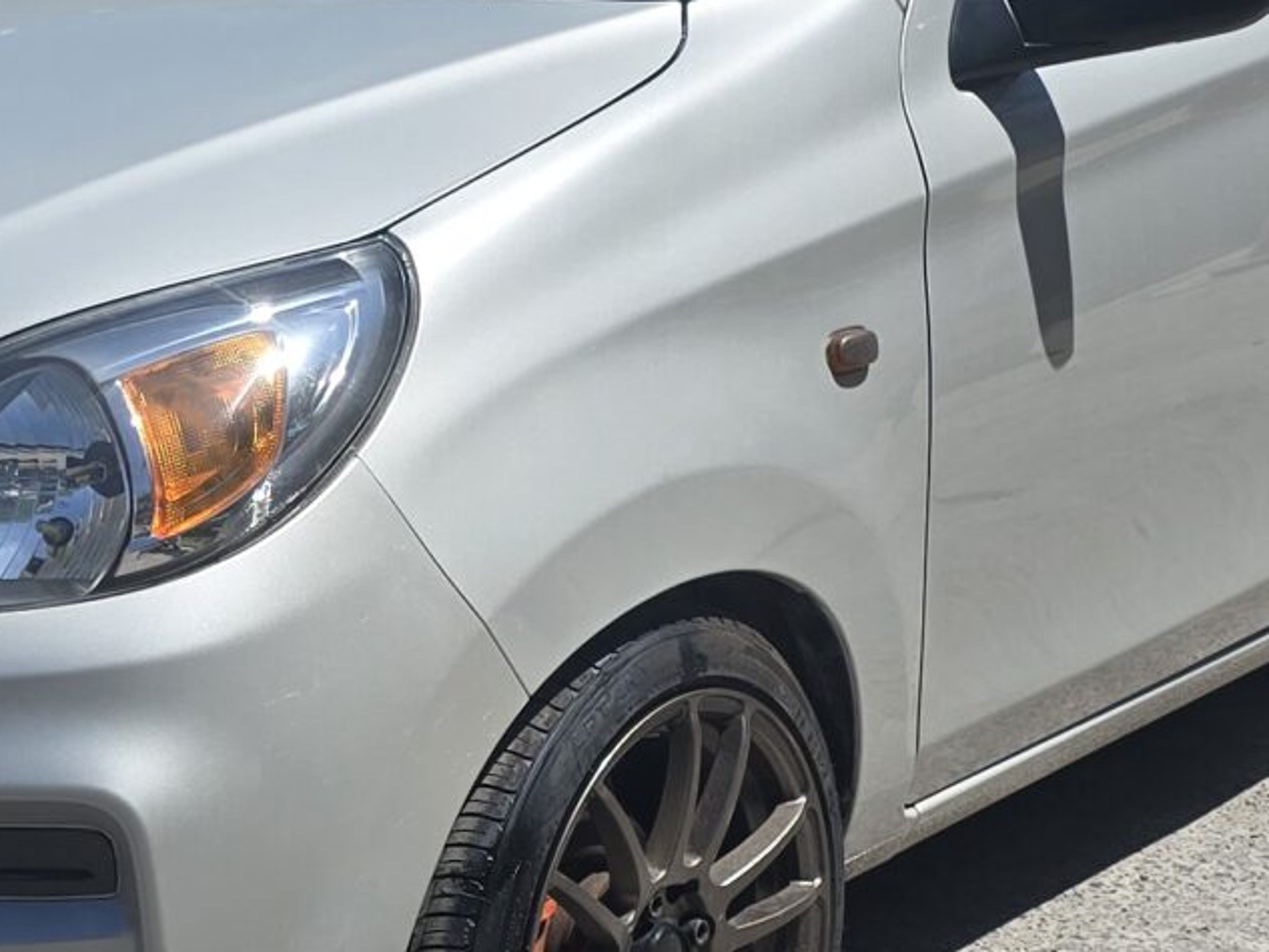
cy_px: 539
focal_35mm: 93
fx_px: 3410
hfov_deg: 20.9
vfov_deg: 15.9
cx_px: 307
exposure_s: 1/994
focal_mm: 6.3
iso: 12
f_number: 1.7
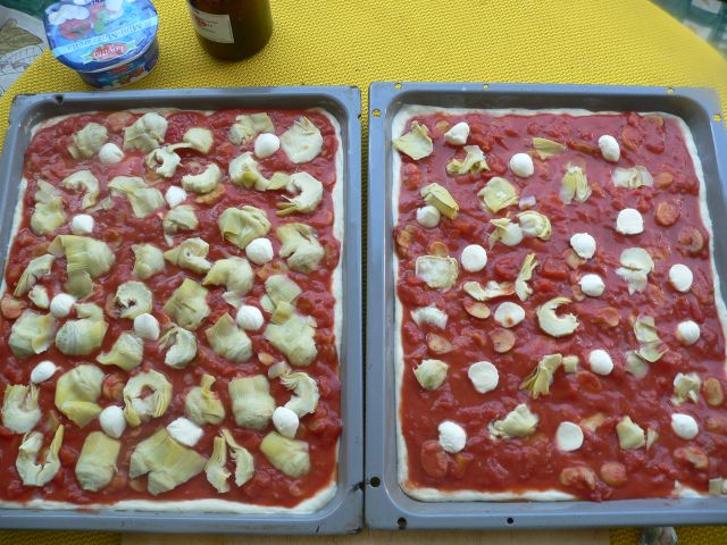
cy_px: 272
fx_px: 756
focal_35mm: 36
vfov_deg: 39.7
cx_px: 364
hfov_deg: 51.4
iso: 80
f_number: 2.8
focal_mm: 6
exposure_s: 1/80
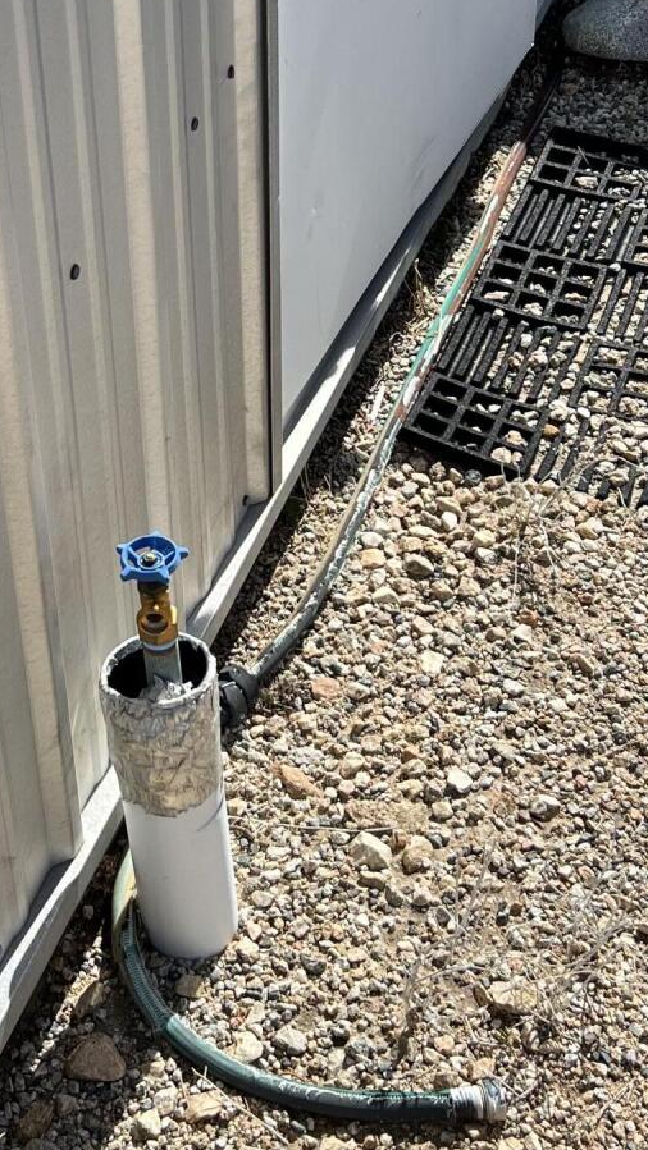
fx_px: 1924
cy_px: 381
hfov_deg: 19.0
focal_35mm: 63
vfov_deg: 33.0
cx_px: 173
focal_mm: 5.7
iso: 50
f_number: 1.5
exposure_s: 1/3968
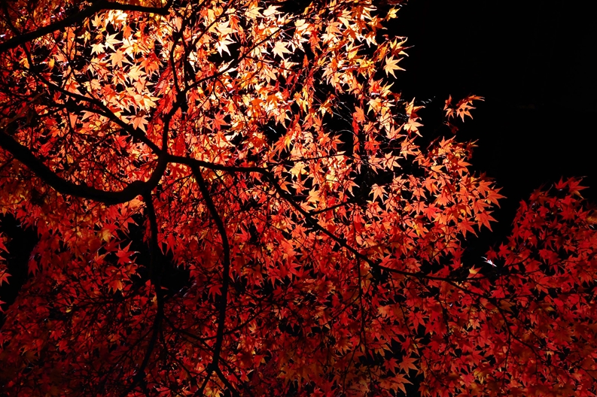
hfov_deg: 8.0
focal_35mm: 257
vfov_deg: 5.3
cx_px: 297
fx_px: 4260
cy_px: 198
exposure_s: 1/400
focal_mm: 170
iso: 1250
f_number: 10
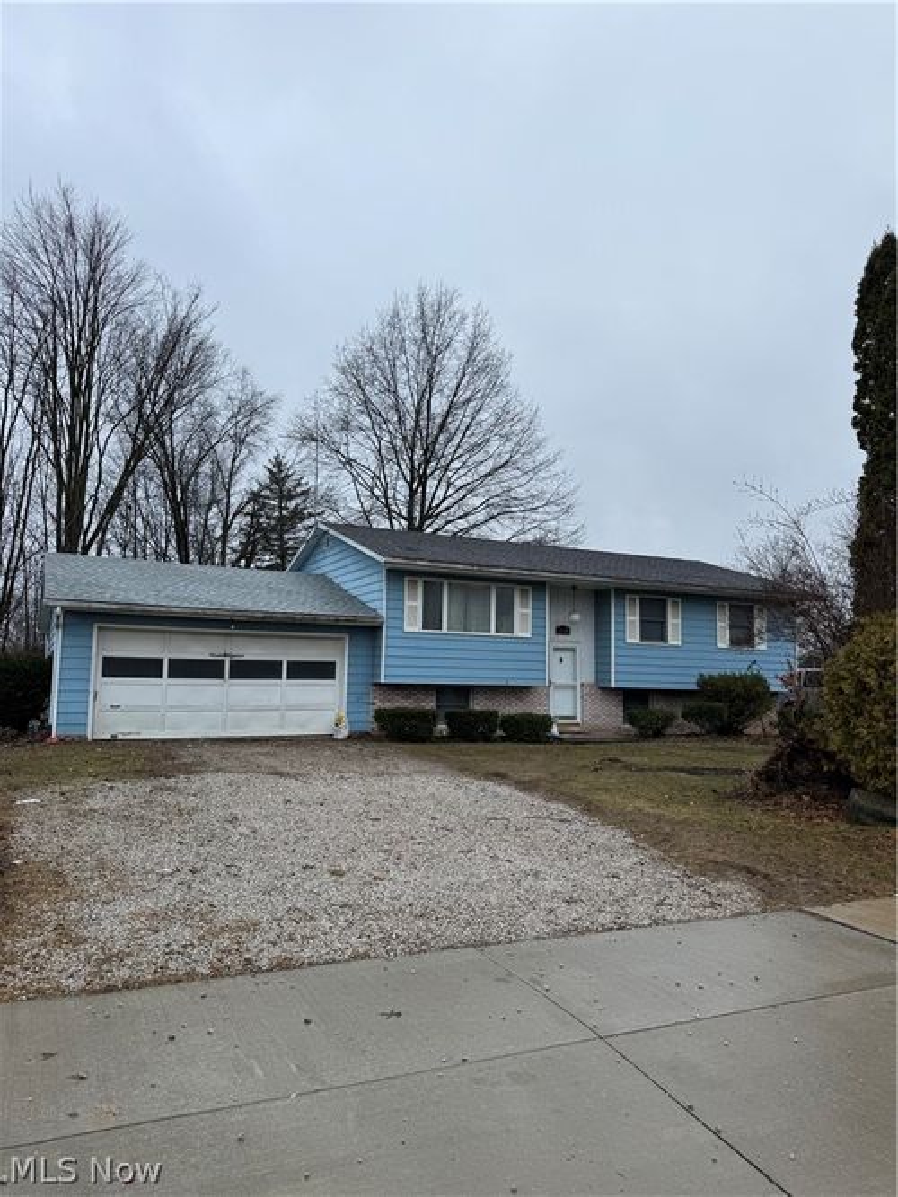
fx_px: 830
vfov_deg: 71.6
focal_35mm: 24
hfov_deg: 56.8
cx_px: 449
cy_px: 598
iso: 80
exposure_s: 1/1855
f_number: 1.78
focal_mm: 6.76
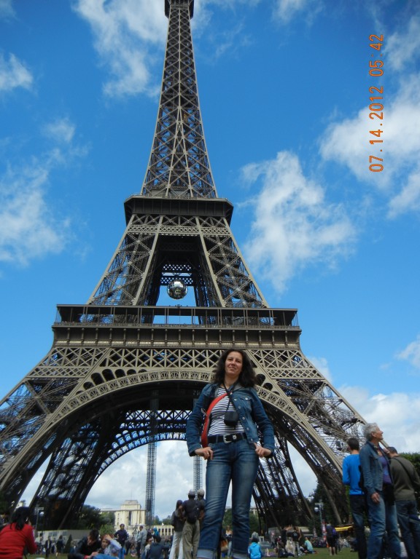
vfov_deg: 60.0
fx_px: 485
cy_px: 280
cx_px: 210
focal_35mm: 30
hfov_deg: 46.8
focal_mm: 5.4
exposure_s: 1/410
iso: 160
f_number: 7
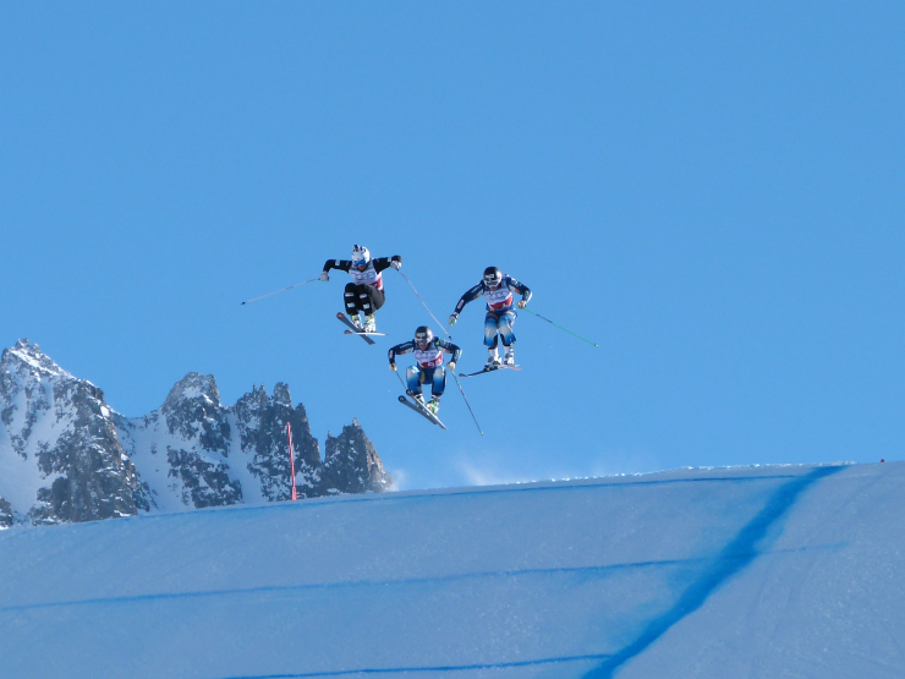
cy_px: 340
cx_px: 452
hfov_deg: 10.9
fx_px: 4732
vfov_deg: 8.2
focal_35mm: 181
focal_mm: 32.5
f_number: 4.5
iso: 100
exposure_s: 1/640
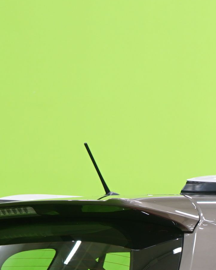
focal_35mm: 200
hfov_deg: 7.6
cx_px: 315
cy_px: 383
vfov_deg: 9.4
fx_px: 1598
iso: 400
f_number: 4.5
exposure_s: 1/6
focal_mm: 49
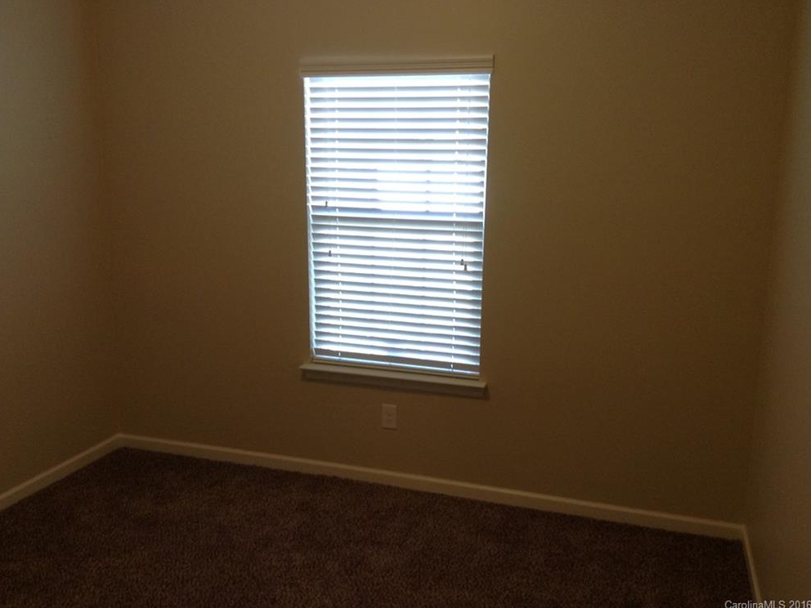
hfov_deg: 54.0
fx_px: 797
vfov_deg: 41.8
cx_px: 400
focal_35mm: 34
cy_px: 301
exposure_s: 1/24
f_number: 2.4
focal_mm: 3.3
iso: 50
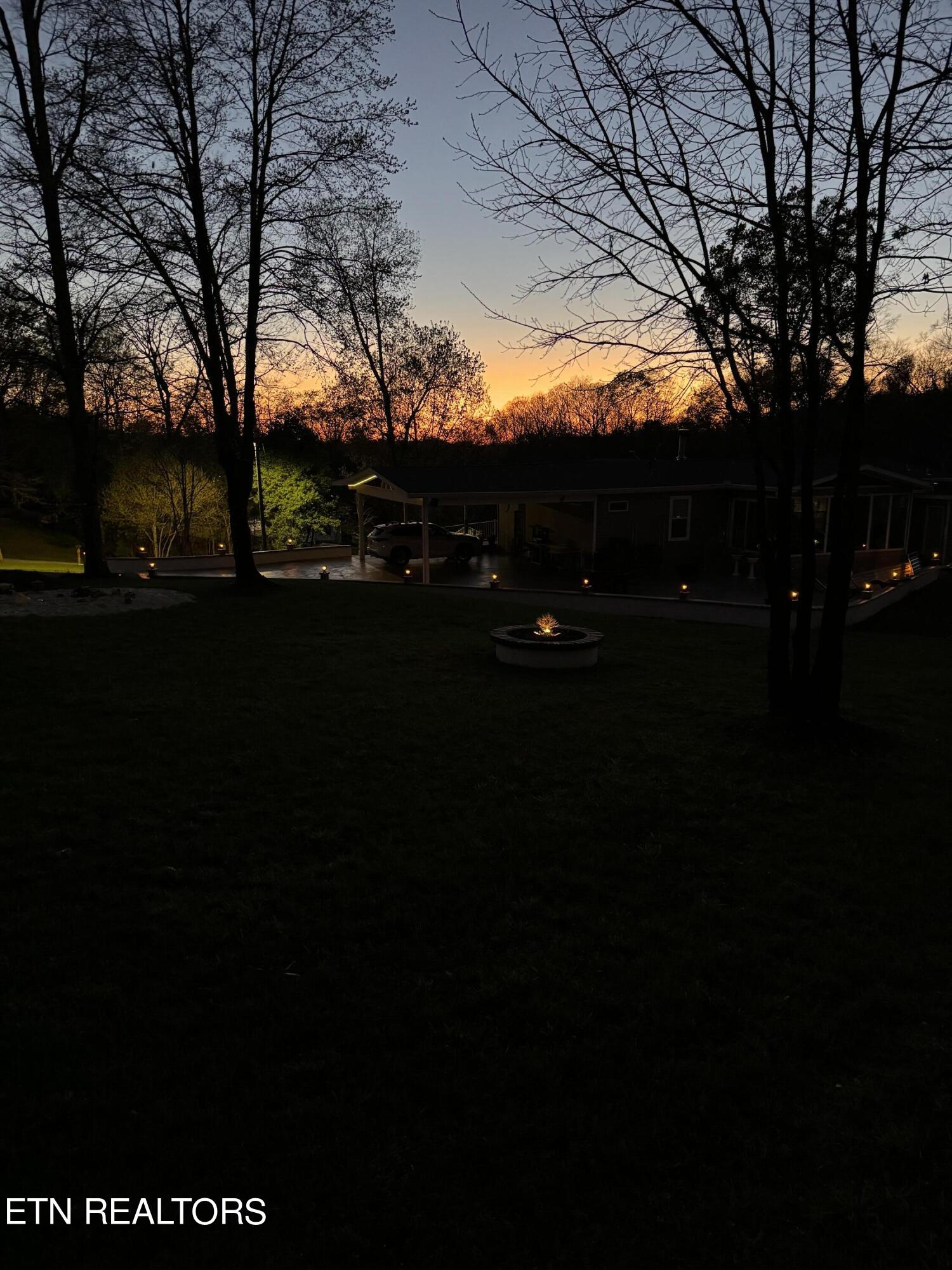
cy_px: 635
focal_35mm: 24
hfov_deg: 56.8
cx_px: 476
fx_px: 880
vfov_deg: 71.6
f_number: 1.78
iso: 1000
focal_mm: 6.86
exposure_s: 1/33
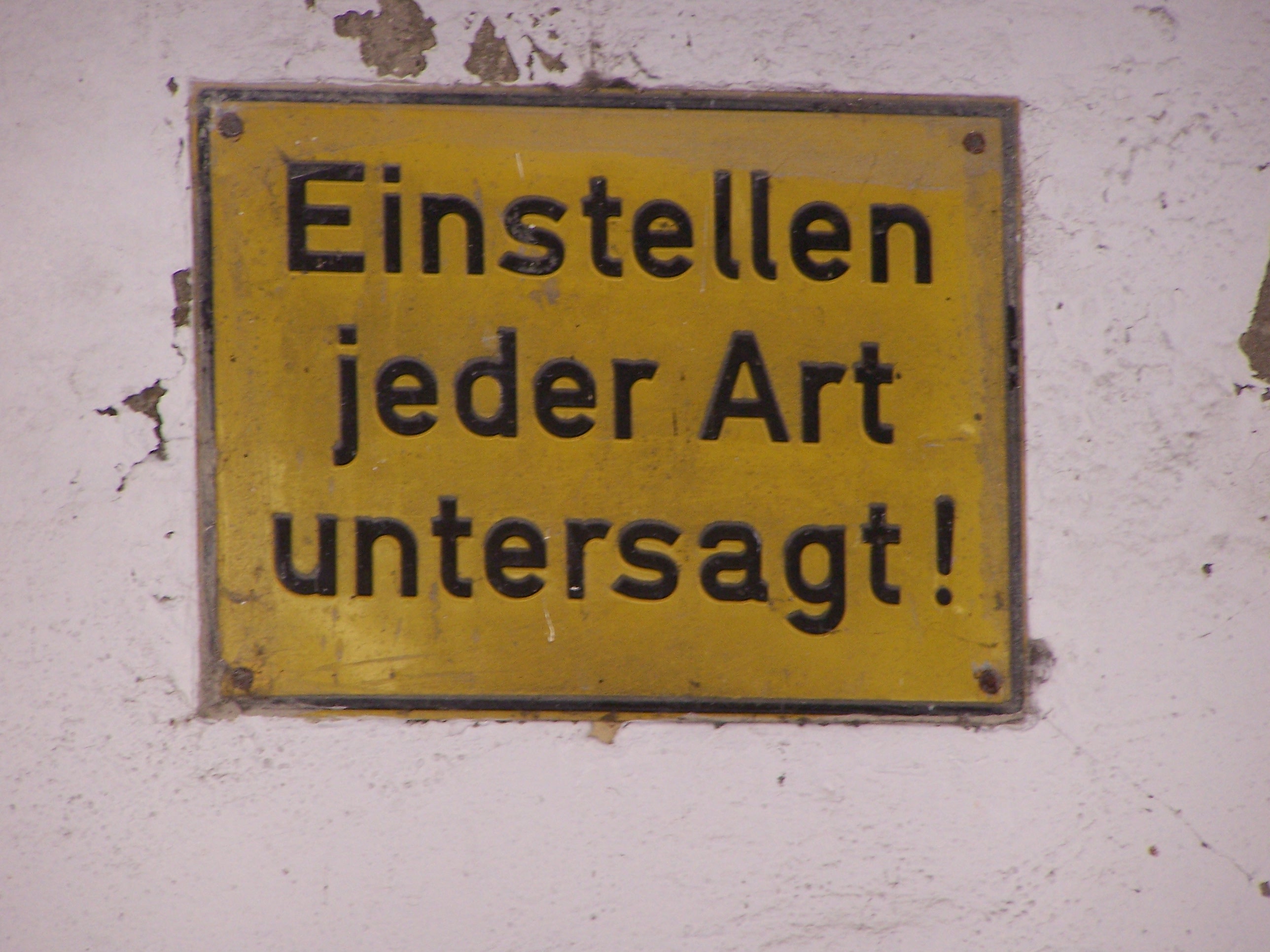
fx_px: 13942
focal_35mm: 380
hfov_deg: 5.2
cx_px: 635
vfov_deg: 3.9
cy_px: 476
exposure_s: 1/100
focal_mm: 63
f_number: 3.7
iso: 140
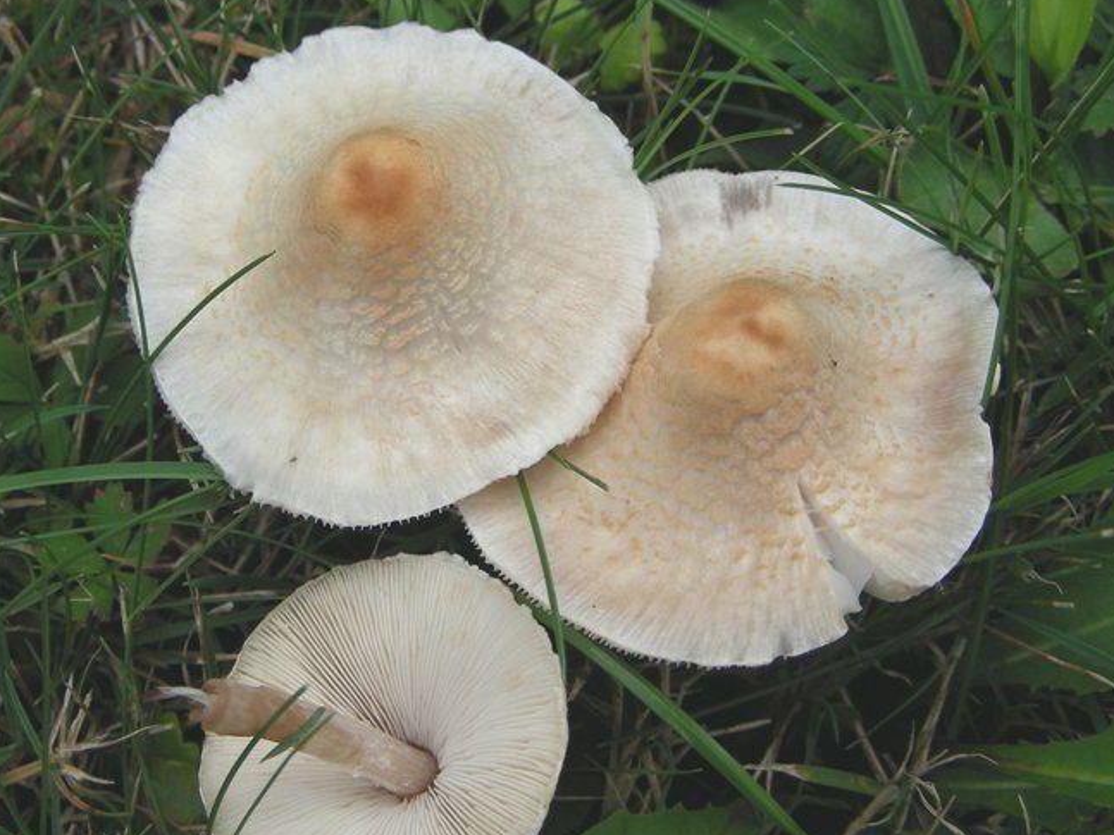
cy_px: 449
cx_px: 436
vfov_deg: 30.9
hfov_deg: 40.2
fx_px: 1512
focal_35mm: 47
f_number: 3.5
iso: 50
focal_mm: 6.3
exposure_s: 1/79.7
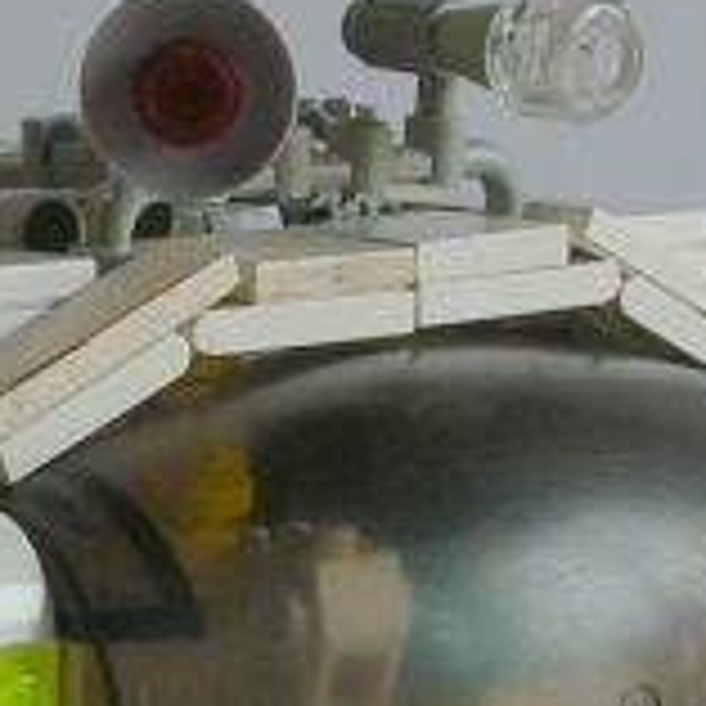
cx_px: 54
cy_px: 569
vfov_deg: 11.0
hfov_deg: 11.0
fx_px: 3646
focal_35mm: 158
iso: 50
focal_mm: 5.8
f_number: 2.8
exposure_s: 1/54
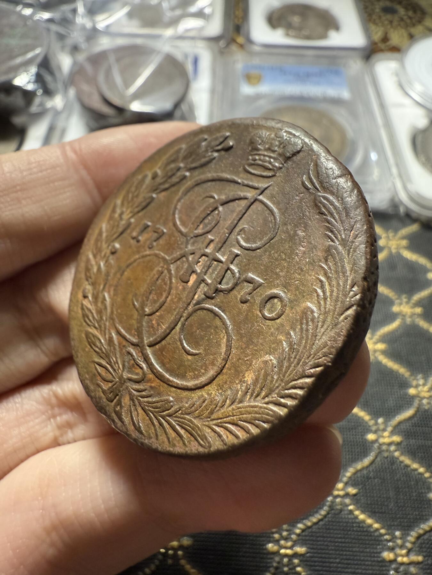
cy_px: 288
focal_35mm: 24
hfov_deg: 56.8
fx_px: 399
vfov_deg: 71.6
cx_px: 216
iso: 400
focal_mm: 2.22
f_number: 2.2
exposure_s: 1/78
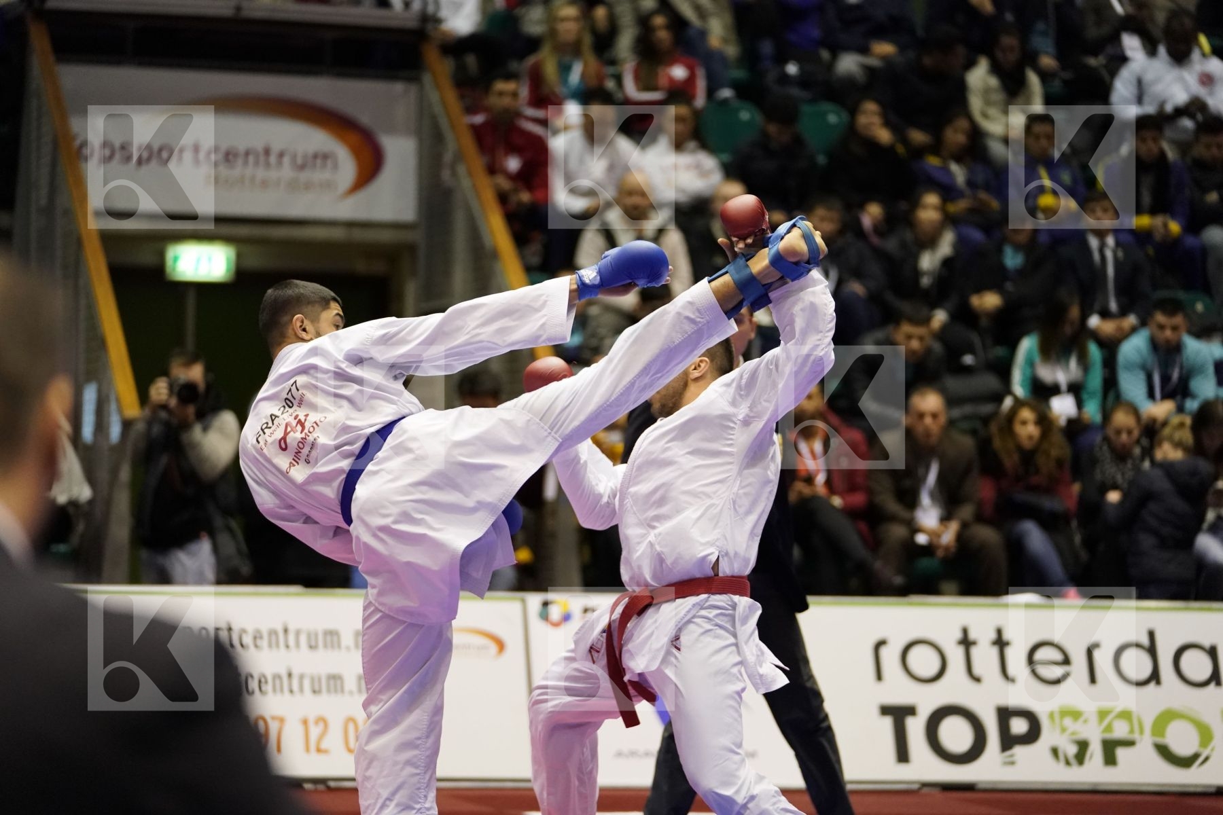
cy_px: 408
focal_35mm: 144
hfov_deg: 14.3
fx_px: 4892
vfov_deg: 9.5
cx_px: 612
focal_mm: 144
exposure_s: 1/1000
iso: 5000
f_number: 2.8
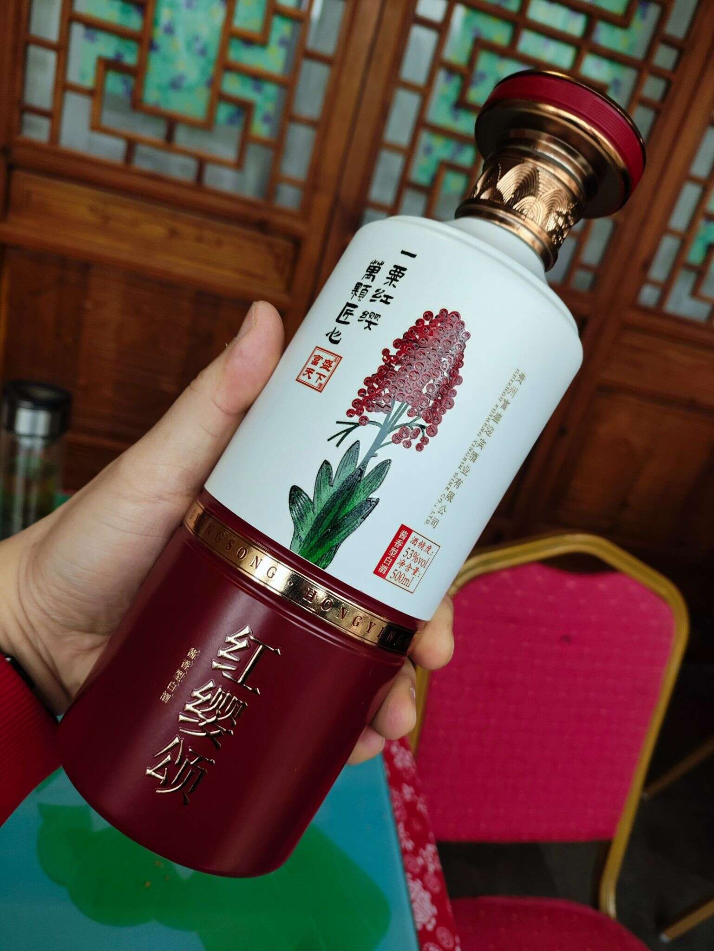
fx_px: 687
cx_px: 357
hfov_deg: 54.9
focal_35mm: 25
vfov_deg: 69.4
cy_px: 476
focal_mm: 4.71
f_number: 1.79
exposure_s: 1/50
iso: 121
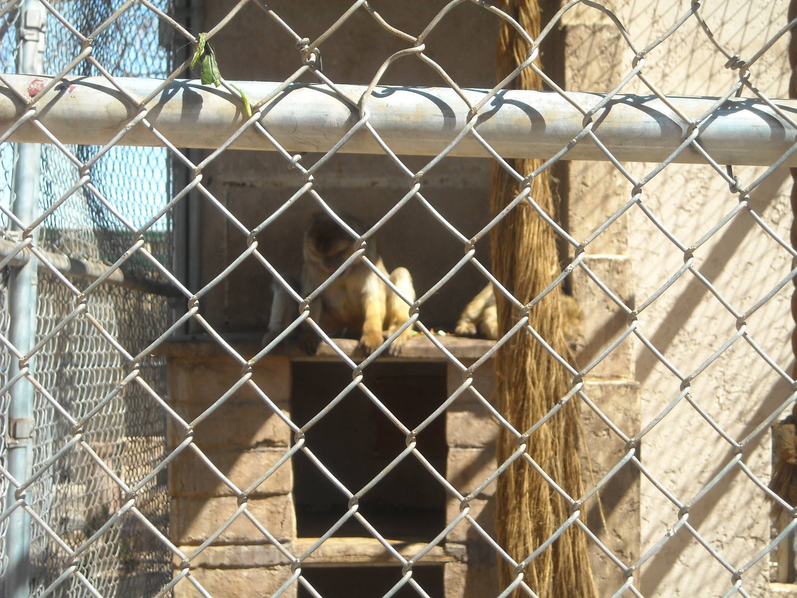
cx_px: 398
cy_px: 299
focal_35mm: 94
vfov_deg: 15.7
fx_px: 2164
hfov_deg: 20.9
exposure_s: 1/250
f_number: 4.4
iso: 80
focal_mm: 15.32
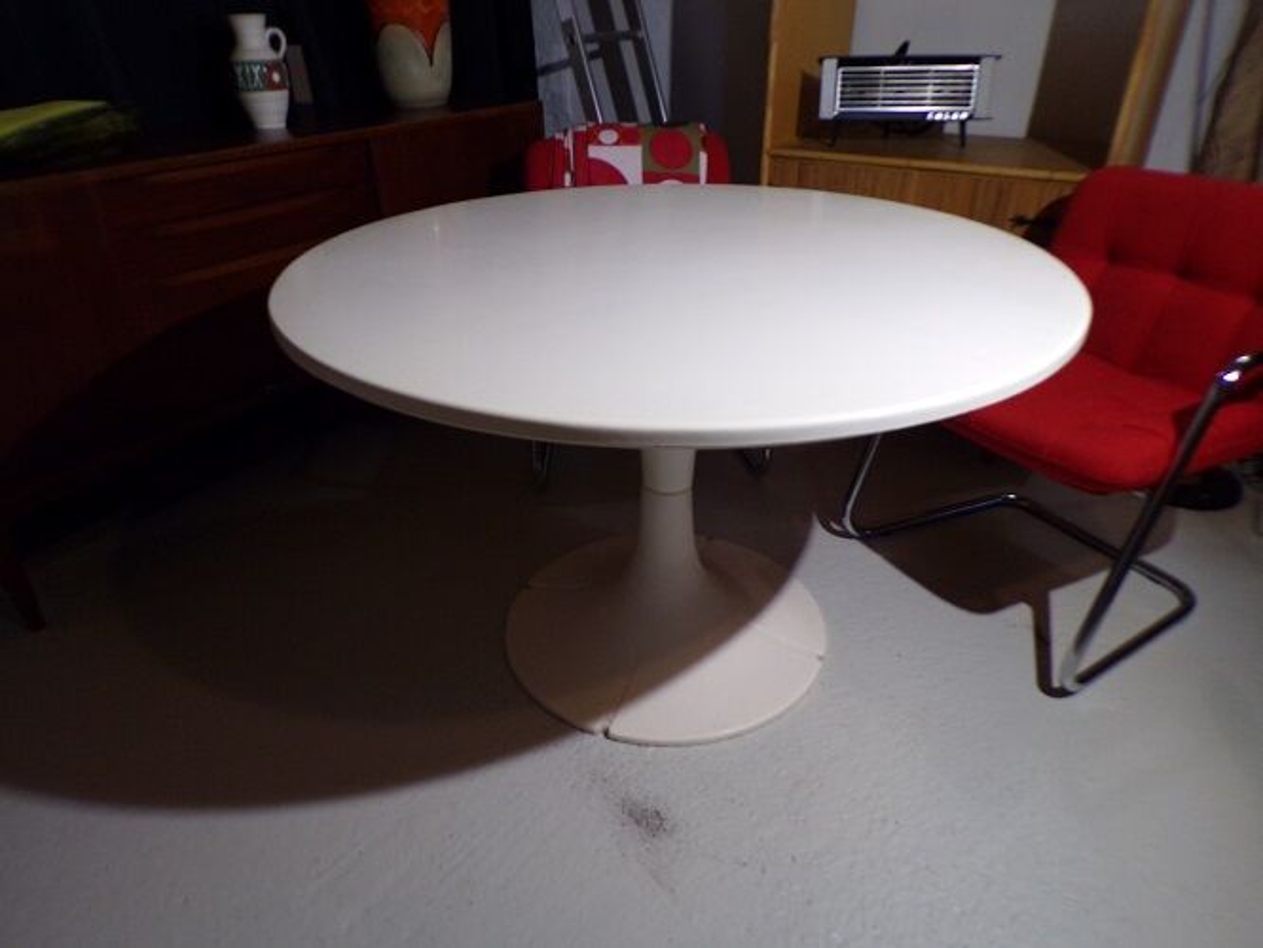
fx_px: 876
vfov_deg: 56.8
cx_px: 632
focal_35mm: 24
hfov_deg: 71.6
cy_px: 474
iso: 167
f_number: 3
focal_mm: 4.3
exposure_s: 1/34
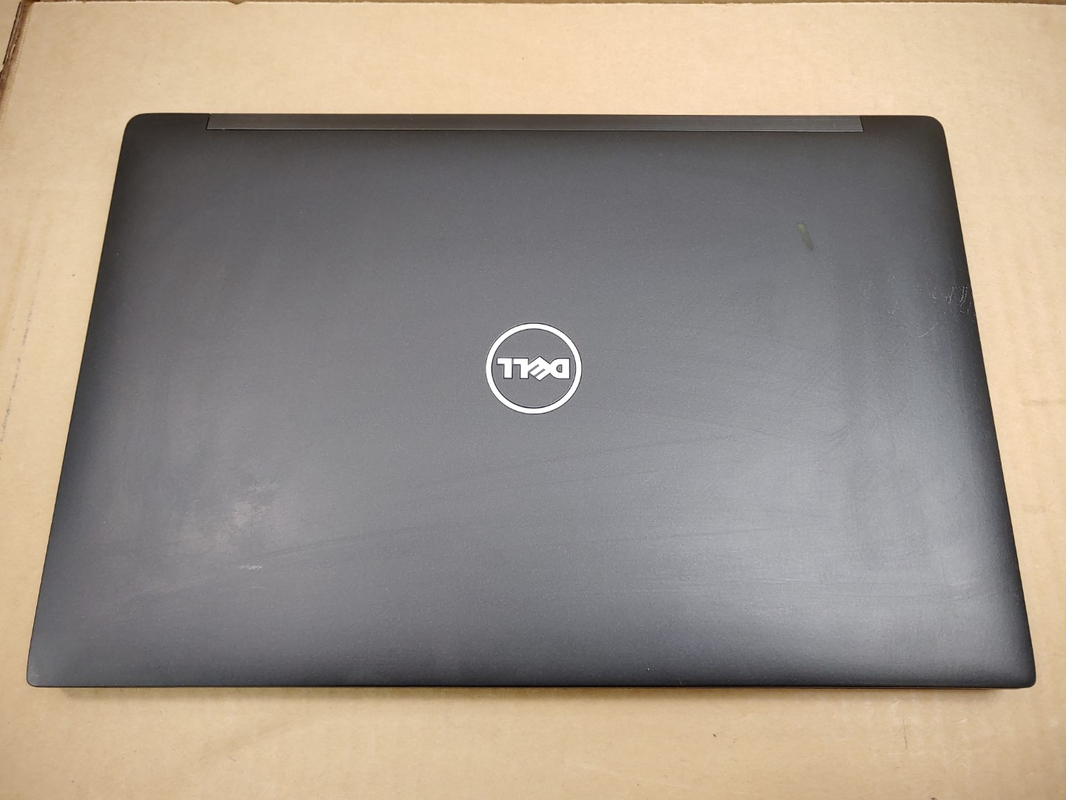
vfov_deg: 53.1
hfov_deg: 67.3
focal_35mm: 26
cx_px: 533
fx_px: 801
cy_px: 400
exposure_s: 1/120
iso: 50
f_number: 1.8
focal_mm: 4.36
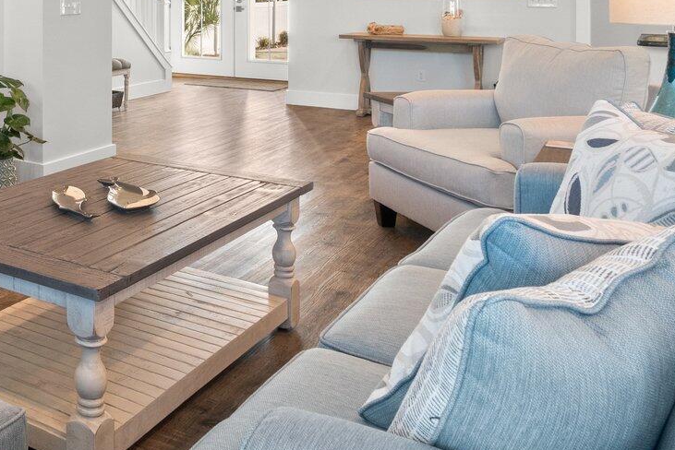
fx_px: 788
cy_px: -15
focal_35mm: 42
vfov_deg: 29.5
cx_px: 23
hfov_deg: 41.3
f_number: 8
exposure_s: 1/2.5
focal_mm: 10
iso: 800
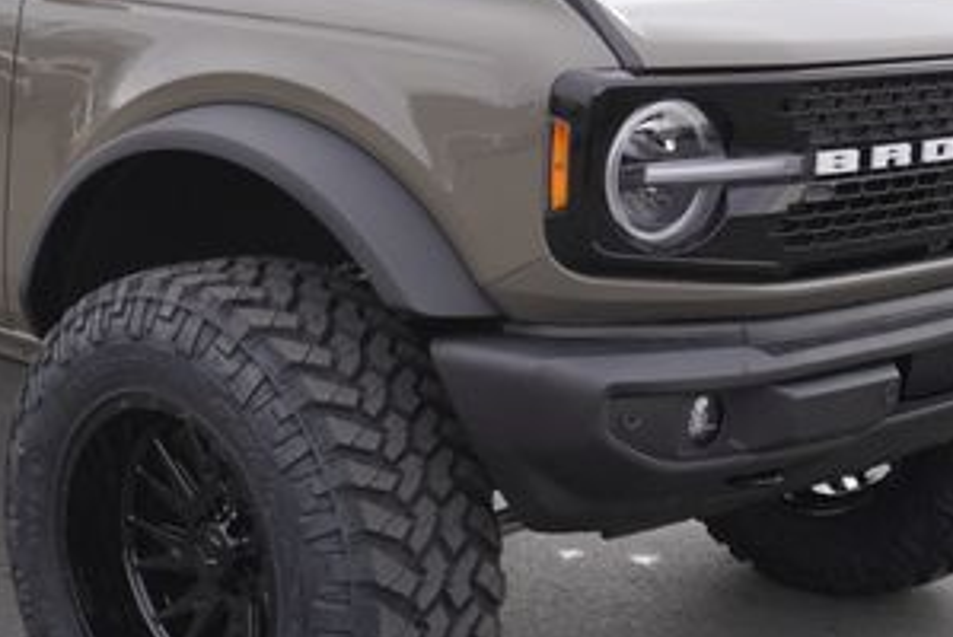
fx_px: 2040
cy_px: 229
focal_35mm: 77
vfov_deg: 17.7
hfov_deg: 25.9
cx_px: 223
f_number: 5.6
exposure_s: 1/100
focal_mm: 24
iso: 100
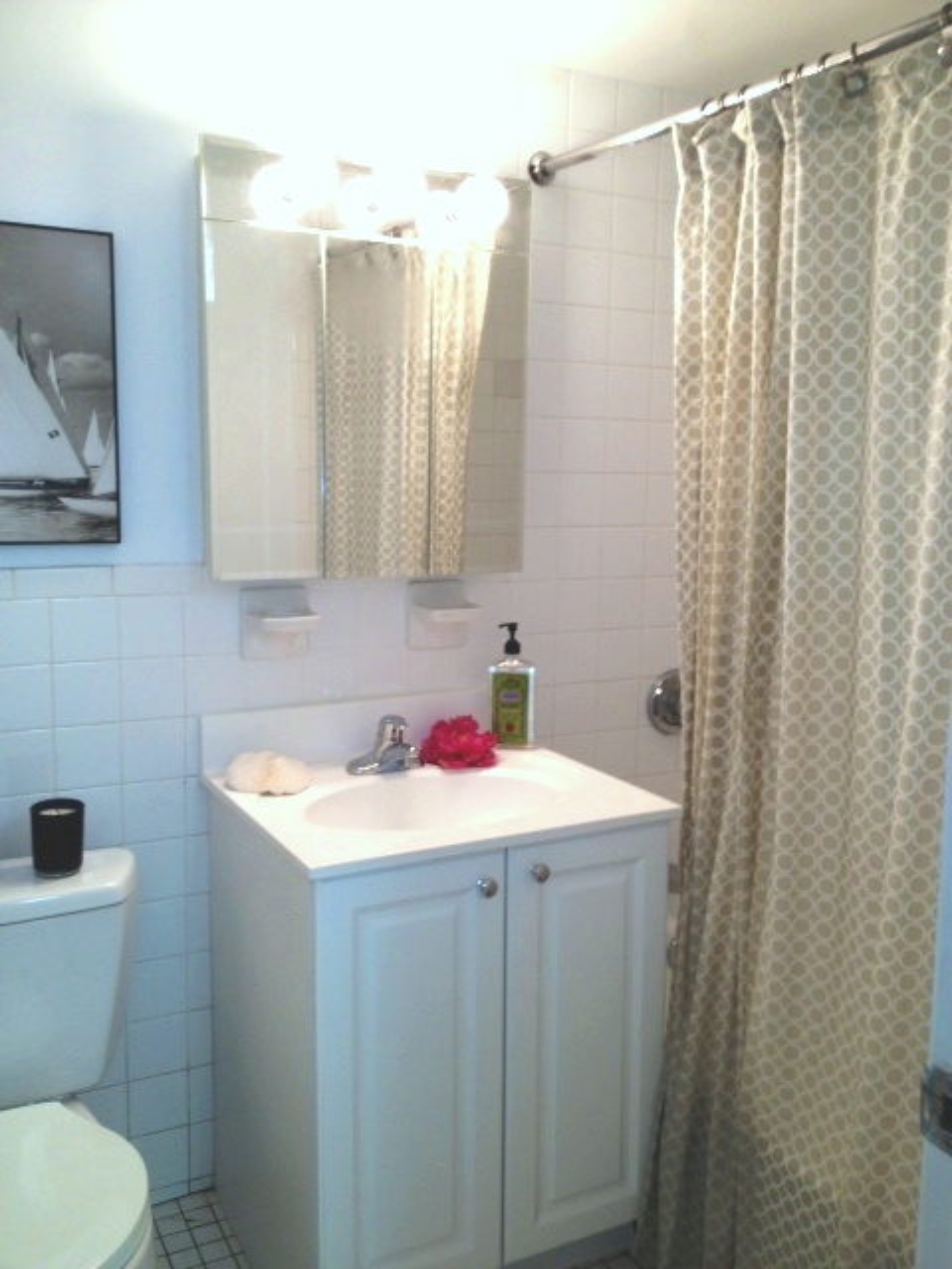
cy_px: 634
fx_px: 1283
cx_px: 476
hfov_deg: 40.7
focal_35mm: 35
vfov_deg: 52.6
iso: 50
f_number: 2.4
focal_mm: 4.28
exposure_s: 1/24
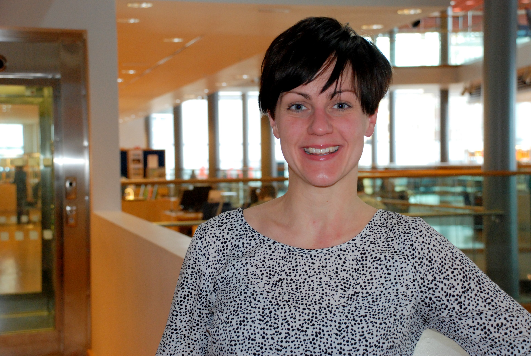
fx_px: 975
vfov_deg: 20.7
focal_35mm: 66
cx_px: 266
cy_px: 178
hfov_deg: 30.5
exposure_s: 1/60
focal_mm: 44
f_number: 5
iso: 1000
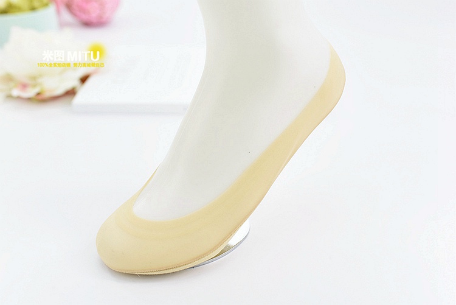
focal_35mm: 35
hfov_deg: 54.4
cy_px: 152
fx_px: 444
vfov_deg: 37.9
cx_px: 228
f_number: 4.5
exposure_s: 1/125
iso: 250
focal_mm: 35
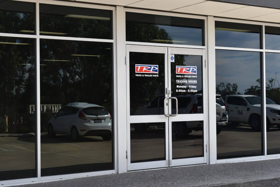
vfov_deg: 20.3
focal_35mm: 67
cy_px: 94
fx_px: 521
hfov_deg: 30.1
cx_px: 140
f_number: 7.1
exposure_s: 1/250
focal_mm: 45
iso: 200
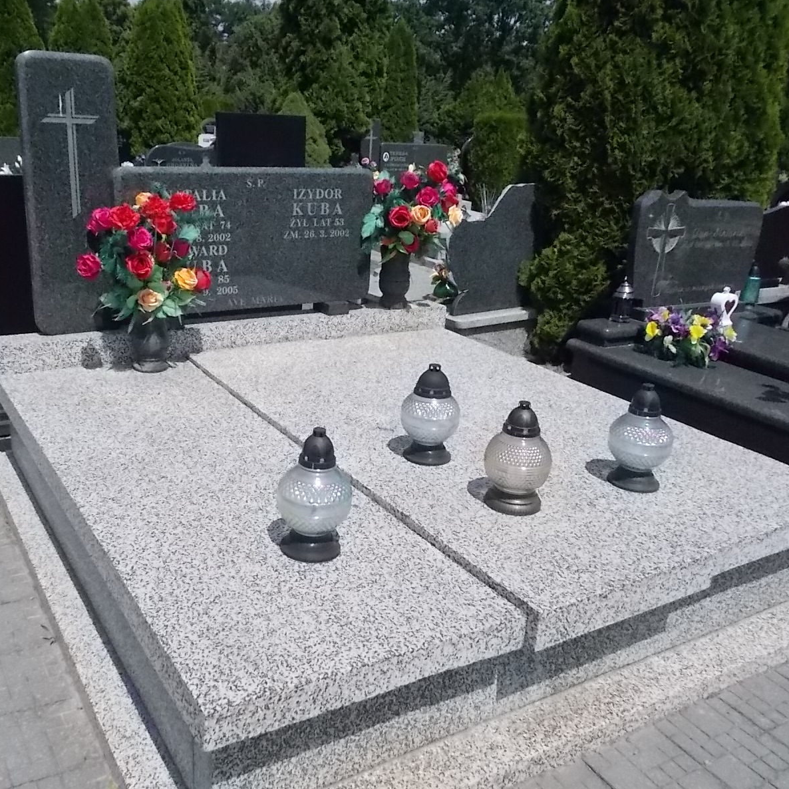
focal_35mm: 31
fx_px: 799
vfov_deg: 52.5
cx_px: 337
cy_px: 392
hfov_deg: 52.3
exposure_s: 1/1250
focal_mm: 4.6
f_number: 8
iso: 400
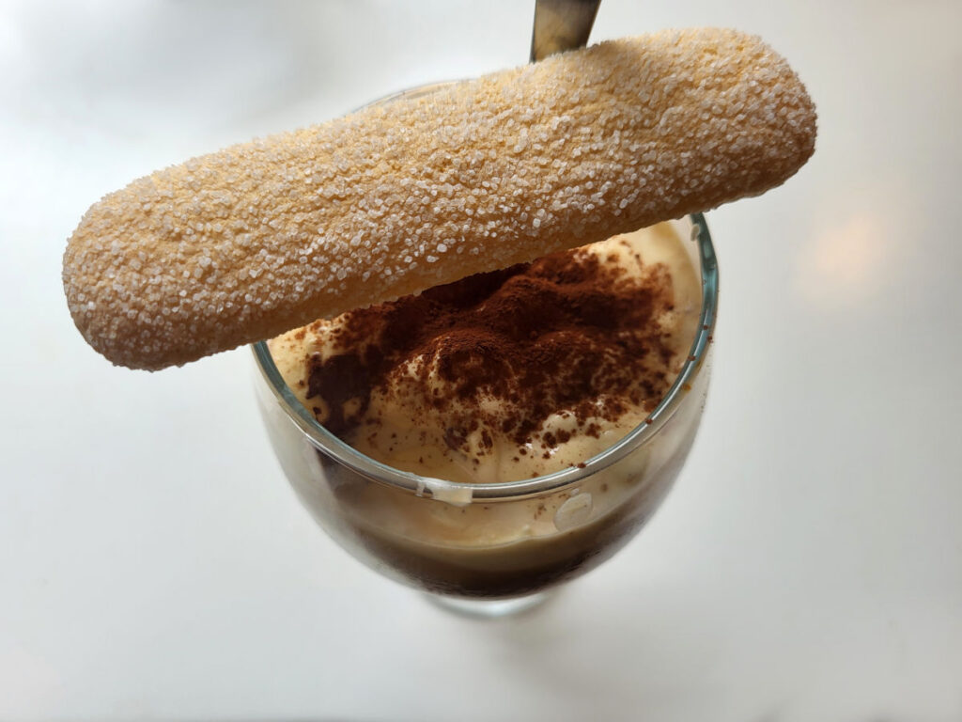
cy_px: 361
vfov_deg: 53.1
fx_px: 723
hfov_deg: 67.3
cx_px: 481
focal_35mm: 26
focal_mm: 5.4
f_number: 1.8
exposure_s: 1/100
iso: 50
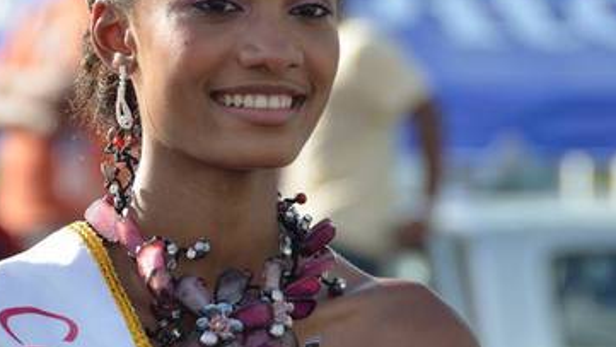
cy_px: 246
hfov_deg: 4.2
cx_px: 264
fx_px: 8428
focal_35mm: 516
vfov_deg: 2.4
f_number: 5.6
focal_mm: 170
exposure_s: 1/320
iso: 125
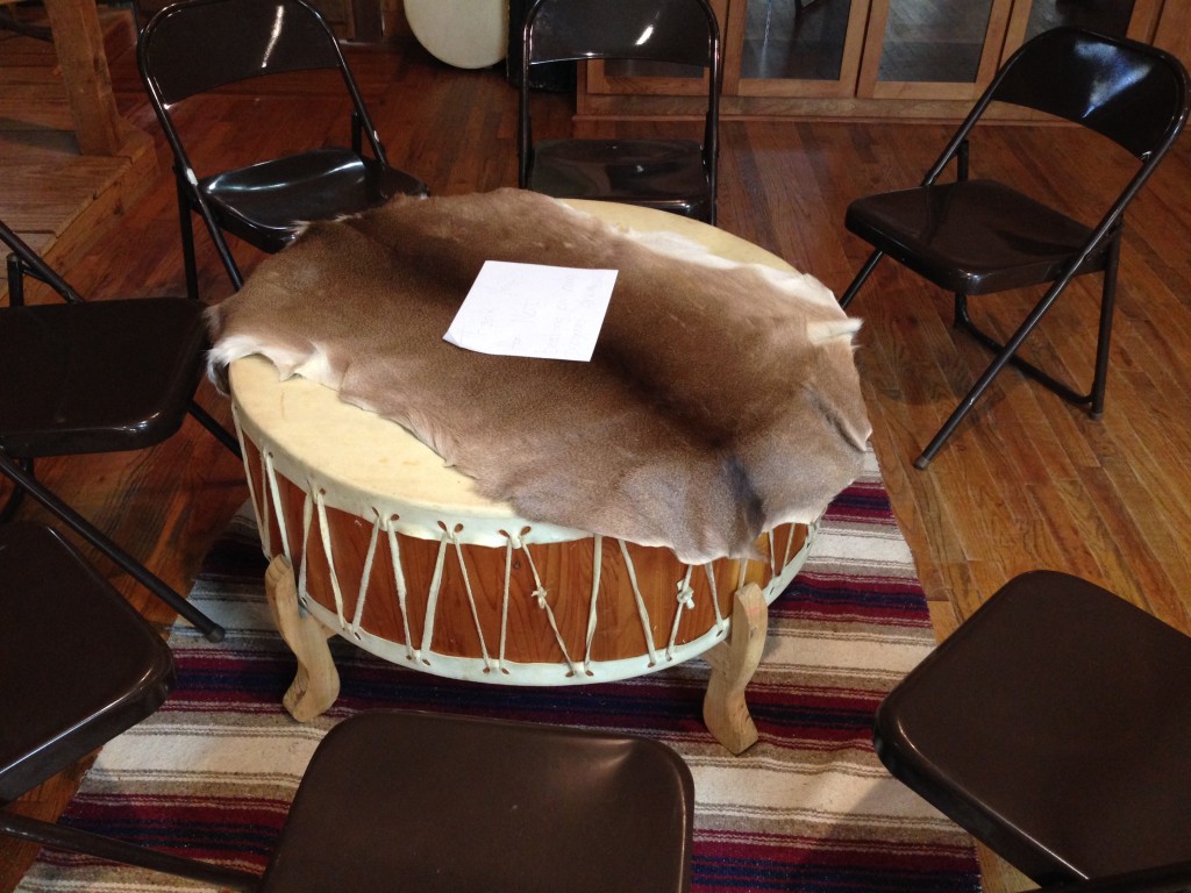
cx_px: 596
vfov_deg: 42.9
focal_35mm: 33
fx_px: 1135
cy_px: 446
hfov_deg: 55.4
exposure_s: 1/20
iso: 250
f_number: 2.4
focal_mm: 4.12
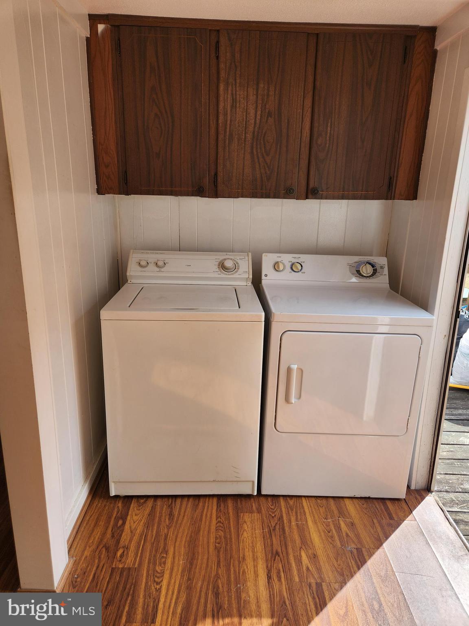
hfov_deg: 58.9
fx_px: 415
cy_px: 313
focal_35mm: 23
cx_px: 234
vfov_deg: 73.9
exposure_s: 1/336
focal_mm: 5.4
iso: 20
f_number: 1.8
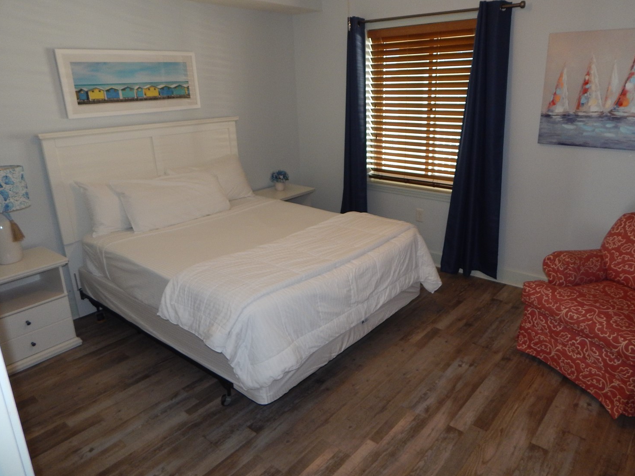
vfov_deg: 56.7
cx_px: 342
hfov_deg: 71.5
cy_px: 218
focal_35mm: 24
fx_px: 440
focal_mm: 4
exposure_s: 1/30
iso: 200
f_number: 3
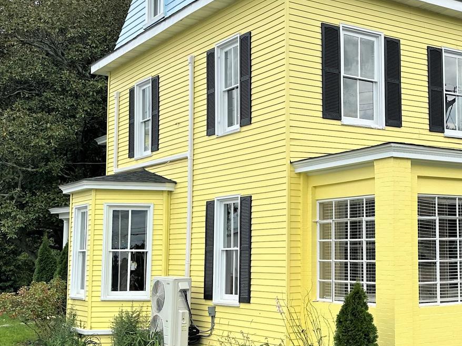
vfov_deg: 26.1
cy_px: 176
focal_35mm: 56
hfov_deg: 33.0
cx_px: 396
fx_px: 747
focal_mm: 6.86
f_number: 1.78
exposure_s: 1/2525
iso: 80
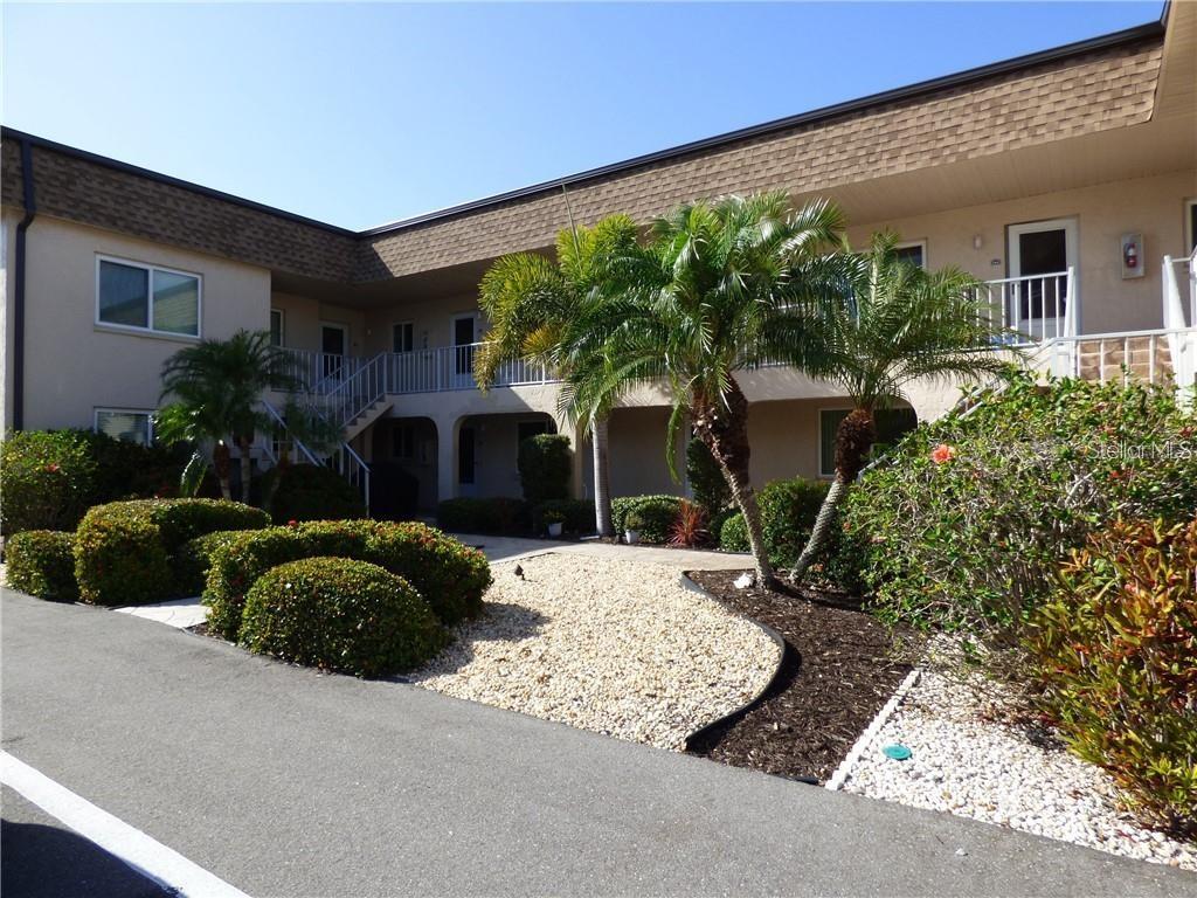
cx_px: 598
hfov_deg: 81.7
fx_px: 692
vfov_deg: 66.0
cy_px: 449
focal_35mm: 20
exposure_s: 1/1000
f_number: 2.8
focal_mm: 3.58
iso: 100
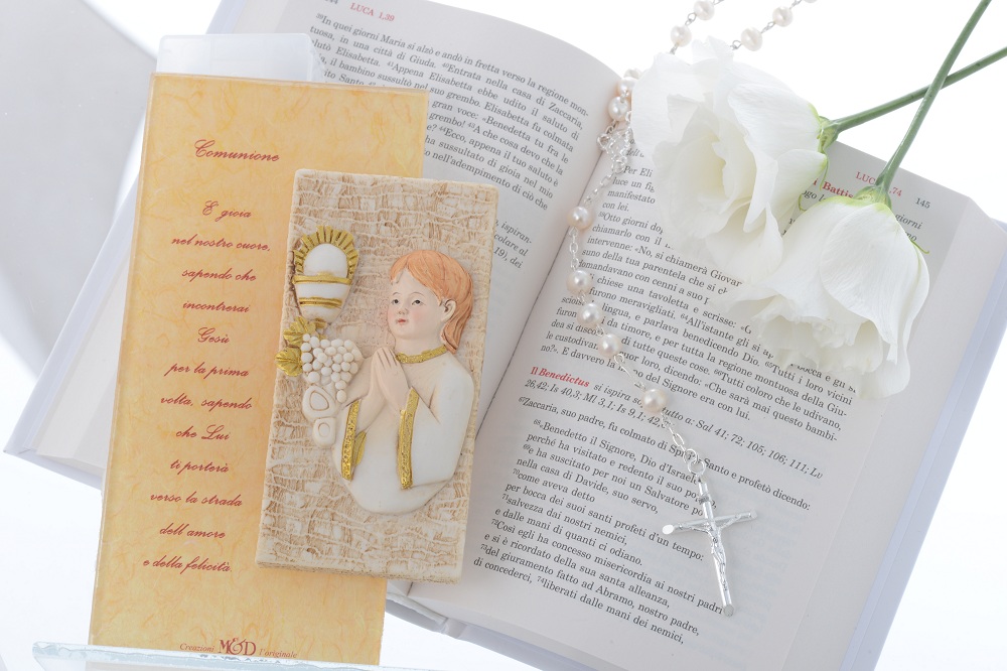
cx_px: 504
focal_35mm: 105
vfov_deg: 13.0
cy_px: 336
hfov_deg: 19.5
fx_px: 2936
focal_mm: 105
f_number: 20
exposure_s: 1/125
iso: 200
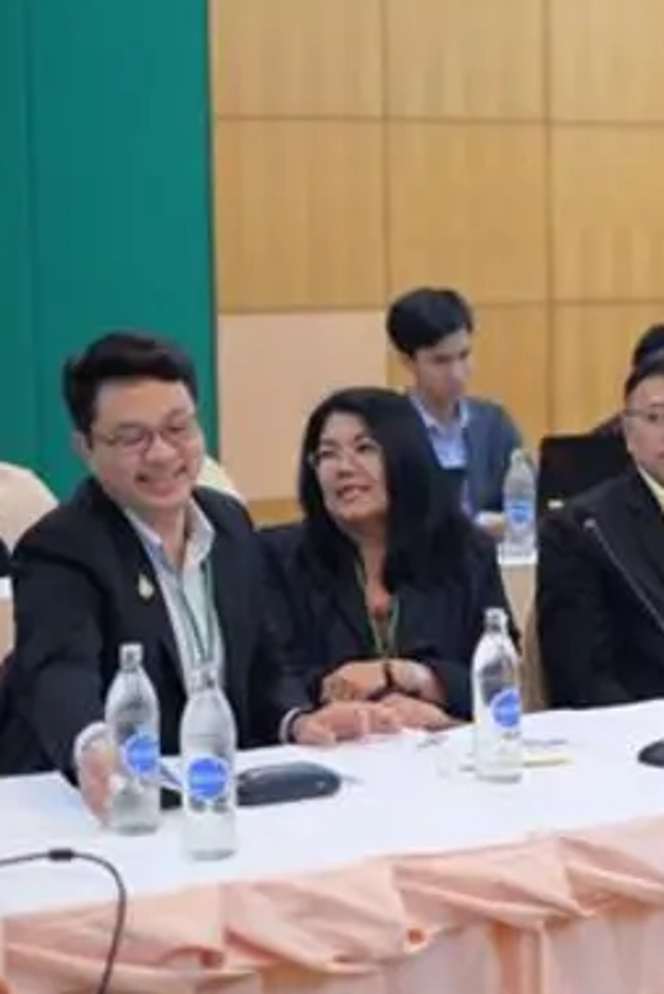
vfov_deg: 18.7
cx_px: 832
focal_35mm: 109
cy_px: 564
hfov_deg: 12.2
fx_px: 3013
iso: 1250
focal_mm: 35
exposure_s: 1/125
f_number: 1.4
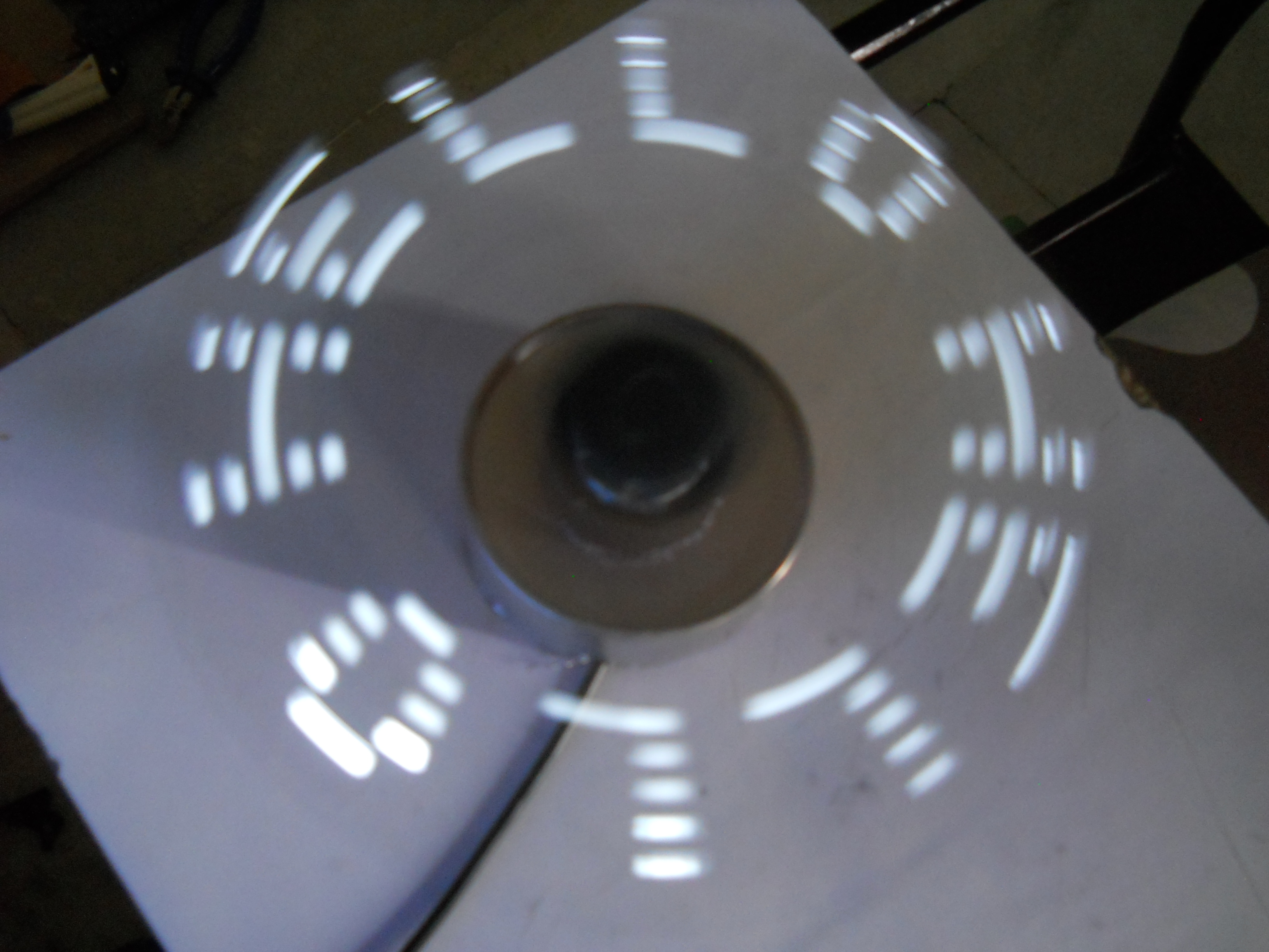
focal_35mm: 41
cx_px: 634
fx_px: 1503
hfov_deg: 45.8
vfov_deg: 35.1
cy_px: 476
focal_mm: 6.72
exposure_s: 1/5
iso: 400
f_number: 3.1
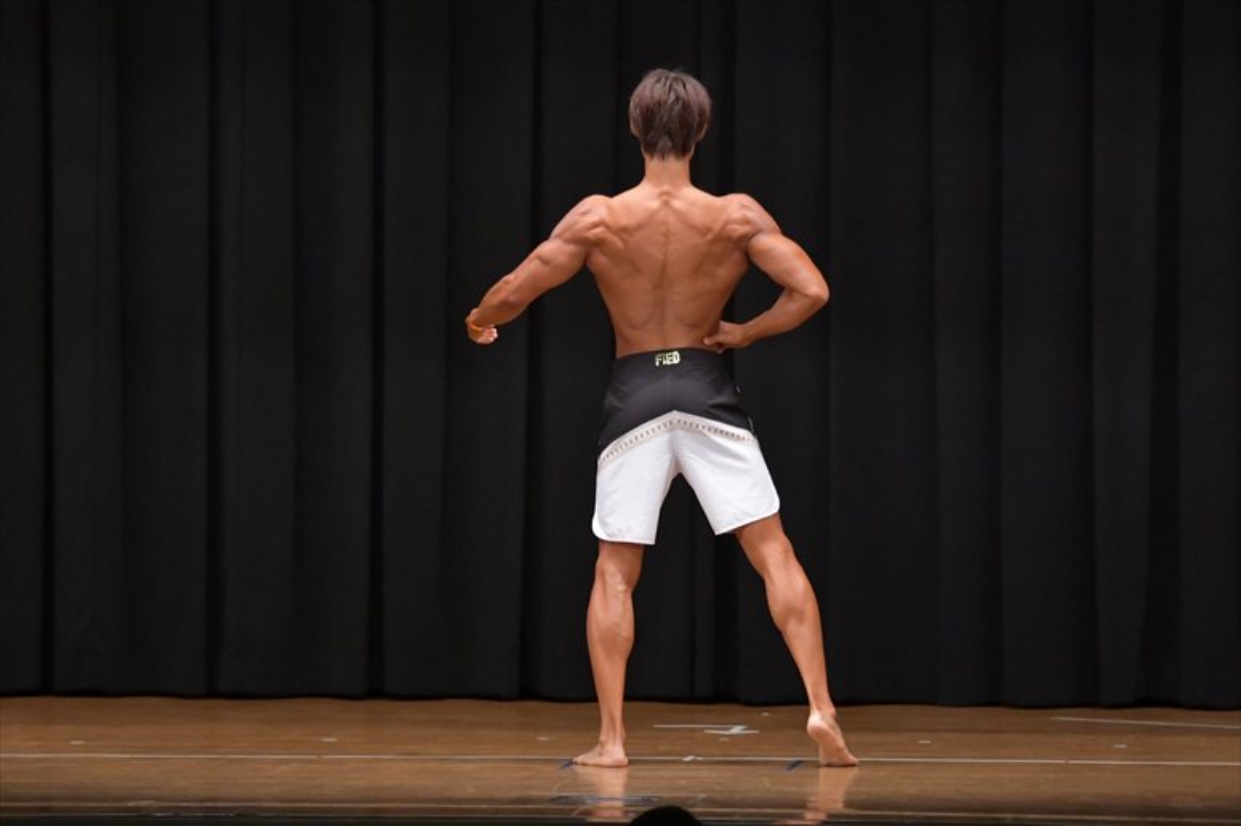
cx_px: 620
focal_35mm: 217
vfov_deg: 6.3
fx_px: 7477
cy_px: 413
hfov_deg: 9.5
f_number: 5.6
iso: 6400
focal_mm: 145
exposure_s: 1/400
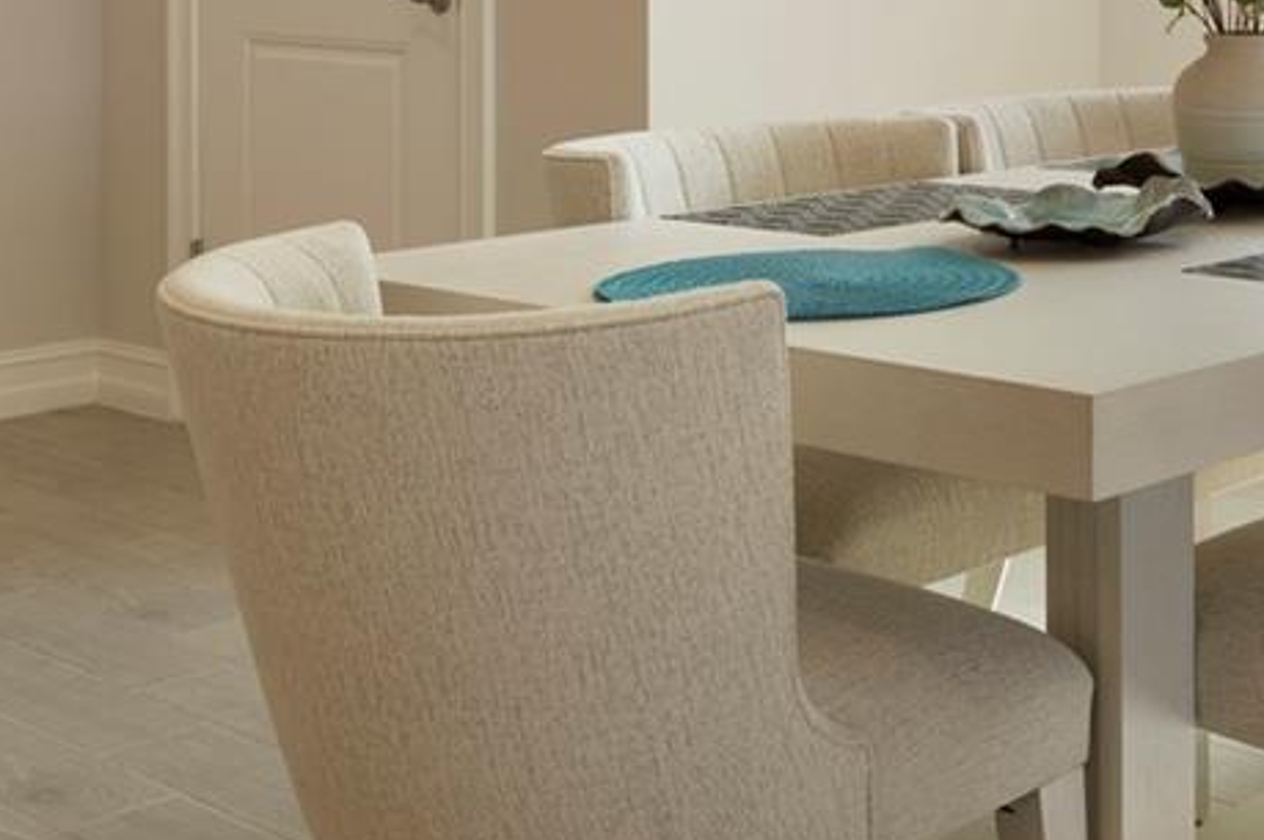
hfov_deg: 28.7
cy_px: -58
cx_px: 1181
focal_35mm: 67
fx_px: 2350
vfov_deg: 19.5
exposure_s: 1/30
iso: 160
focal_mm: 20
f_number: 4.5
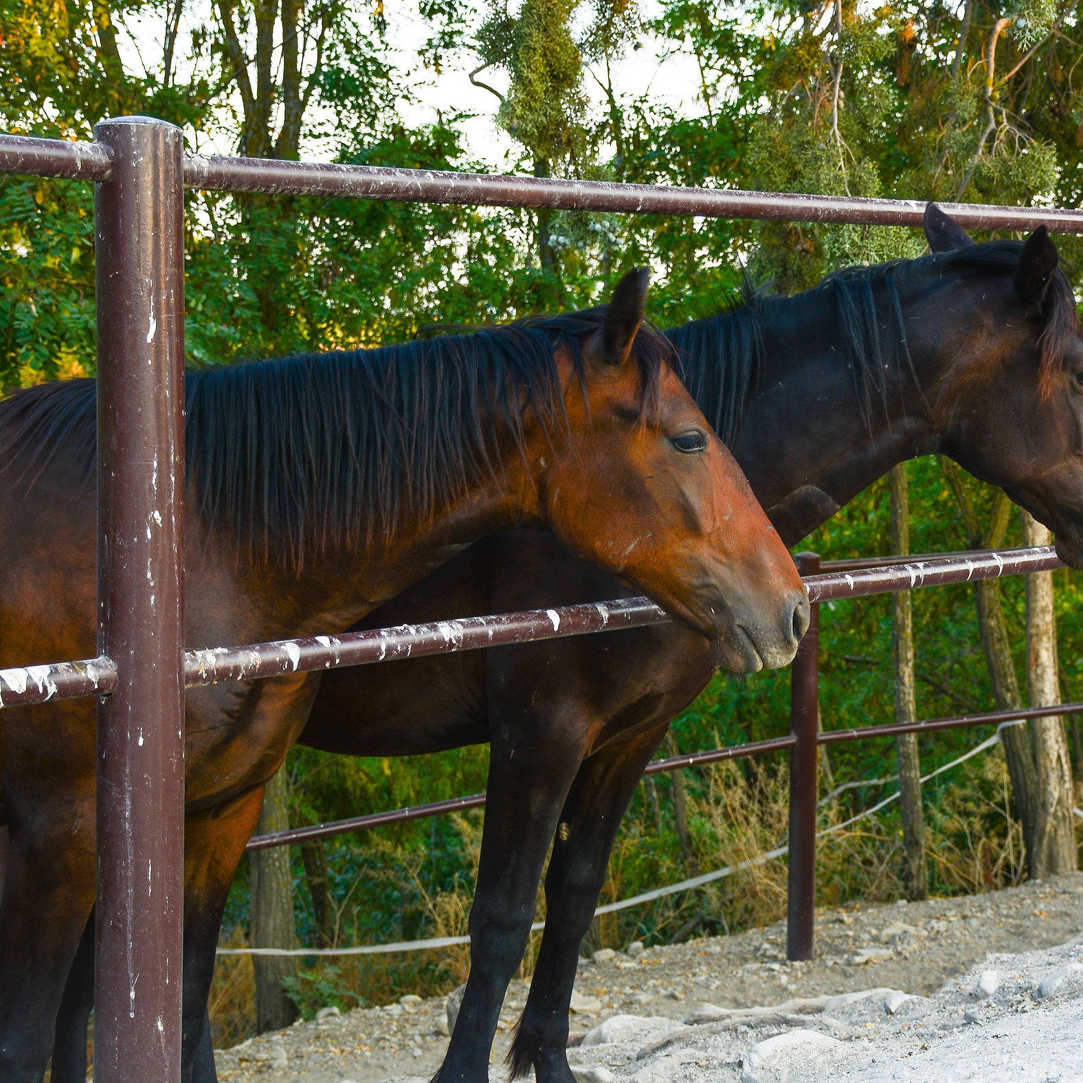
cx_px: 659
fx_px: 2336
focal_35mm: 66
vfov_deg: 26.1
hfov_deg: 26.0
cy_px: 539
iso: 100
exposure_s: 1/100
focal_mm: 34
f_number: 4.2
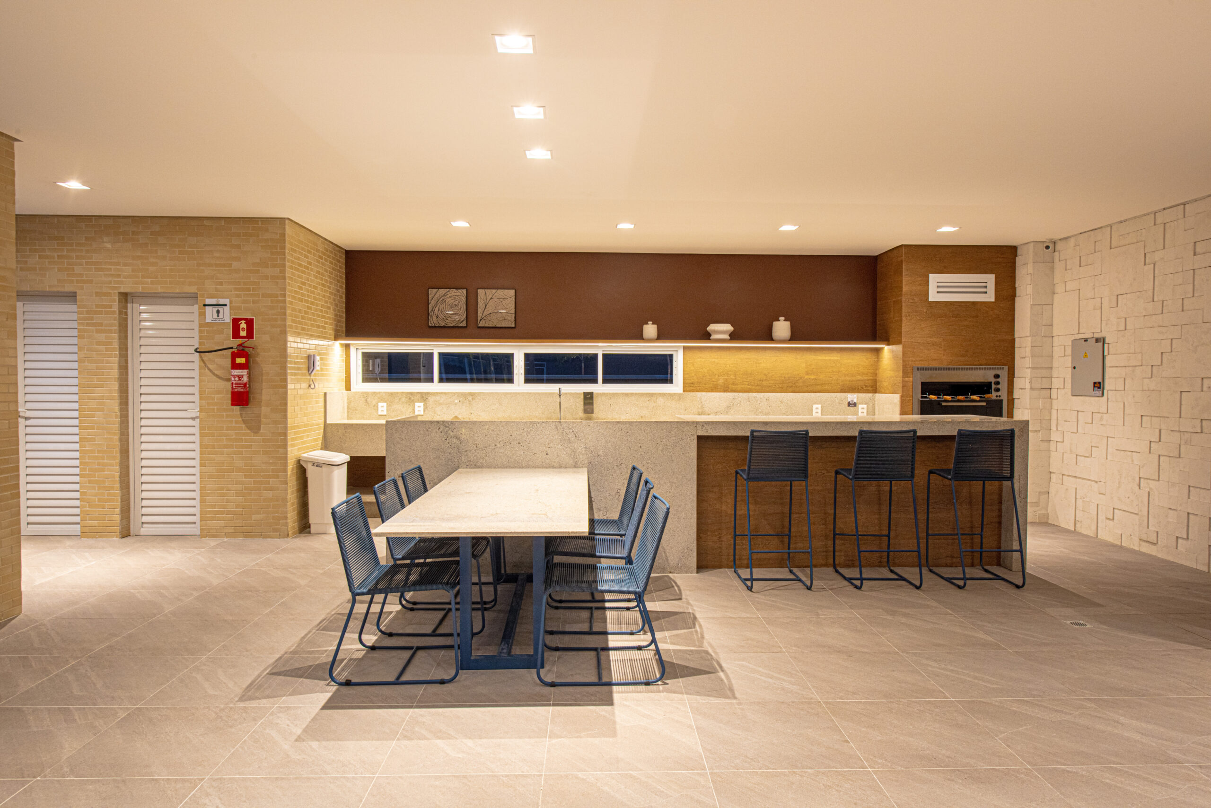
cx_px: 606
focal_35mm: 23
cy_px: 404
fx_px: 774
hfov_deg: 76.1
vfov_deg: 55.2
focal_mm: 23
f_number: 16
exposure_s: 1/2.5
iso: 400
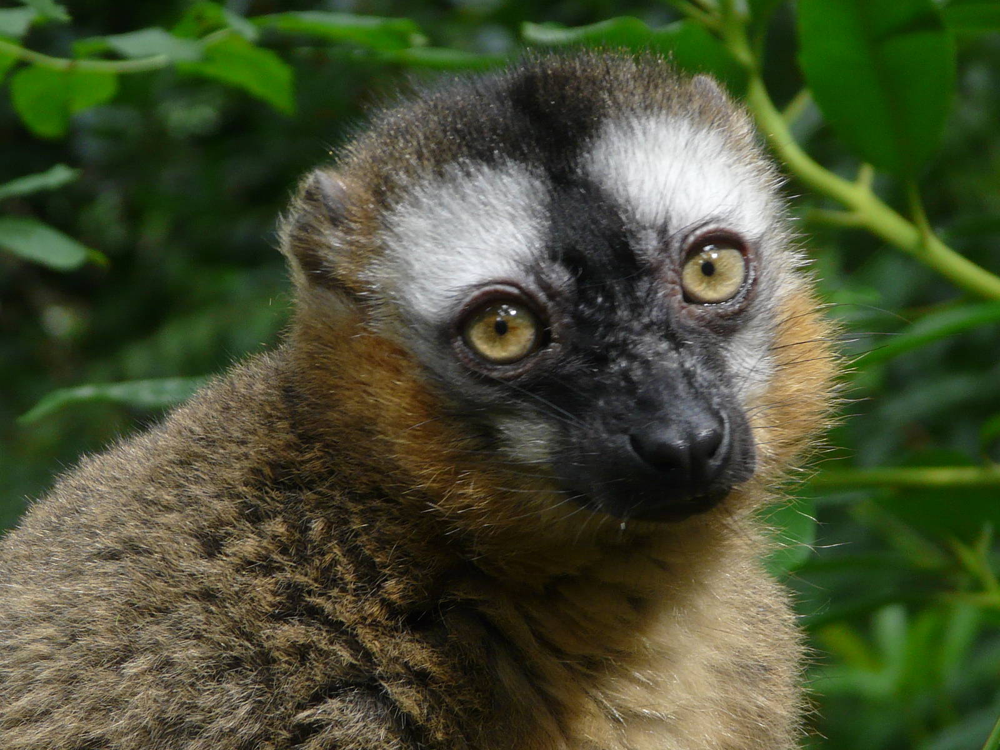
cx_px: 500
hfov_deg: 9.0
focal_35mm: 220
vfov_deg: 6.8
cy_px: 375
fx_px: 6355
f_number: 3.6
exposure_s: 1/80
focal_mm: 22.6
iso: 100
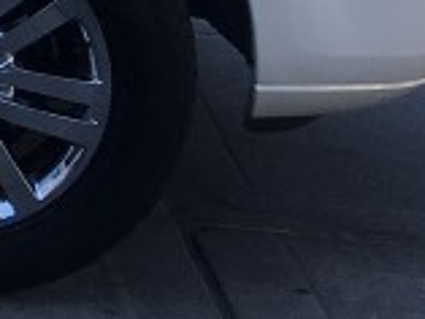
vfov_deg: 7.6
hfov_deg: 8.7
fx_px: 2322
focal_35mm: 189
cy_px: -265
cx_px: -842
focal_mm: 4.15
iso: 25
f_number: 2.2
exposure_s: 1/549
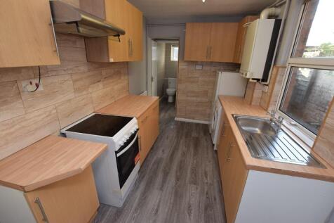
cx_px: 167
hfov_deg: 100.4
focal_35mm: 15
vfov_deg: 77.3
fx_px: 139
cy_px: 112
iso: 560
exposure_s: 1/125
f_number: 5.6
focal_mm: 10
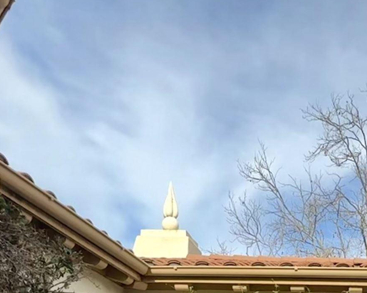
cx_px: 348
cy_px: 437
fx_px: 521
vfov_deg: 24.5
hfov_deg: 35.8
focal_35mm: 48
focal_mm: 2.22
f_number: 2.2
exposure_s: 1/970
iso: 50
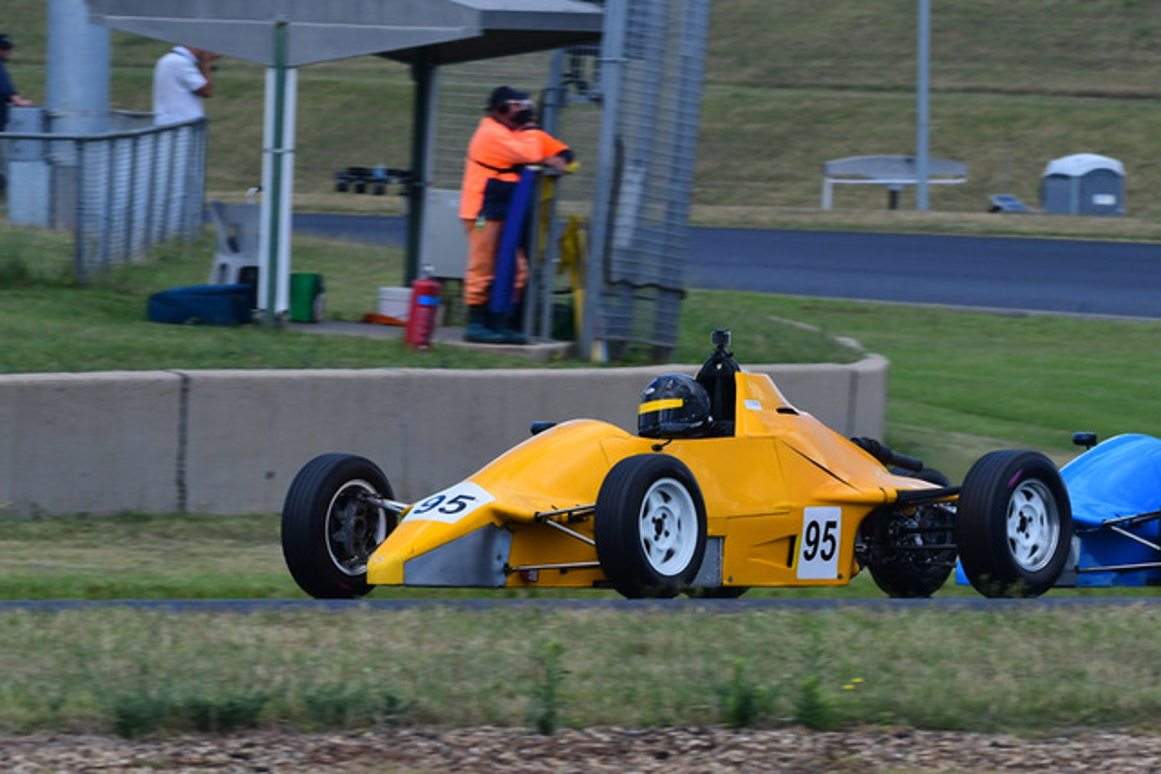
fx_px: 12061
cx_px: 707
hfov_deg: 5.5
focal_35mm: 374
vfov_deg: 3.7
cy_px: 338
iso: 640
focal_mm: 200
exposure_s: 1/640
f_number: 11
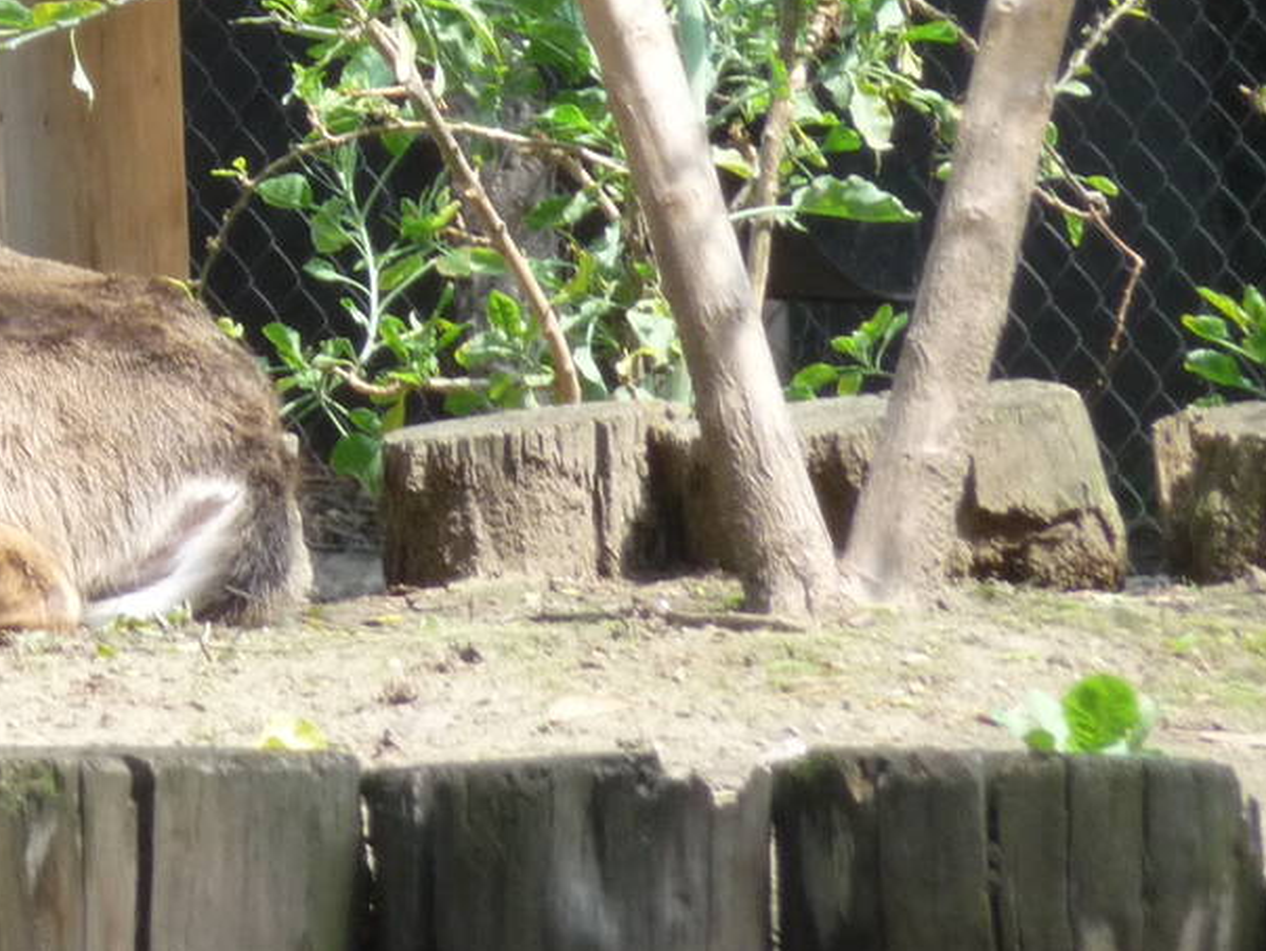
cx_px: -336
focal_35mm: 700
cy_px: 55
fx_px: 25616
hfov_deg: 2.8
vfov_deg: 2.1
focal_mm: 45.4
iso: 200
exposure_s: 1/125
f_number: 4.9
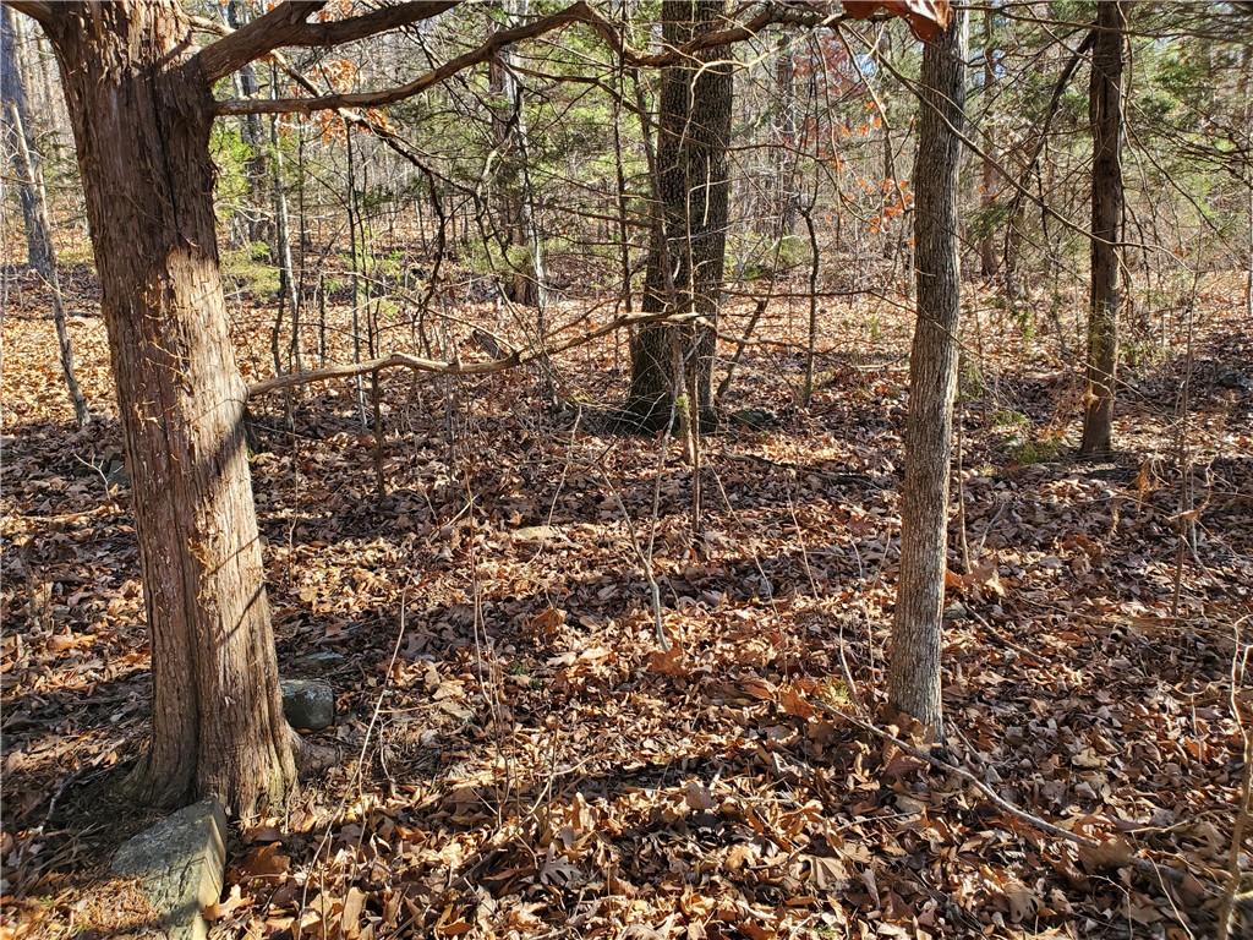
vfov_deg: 53.1
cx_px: 626
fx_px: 941
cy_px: 470
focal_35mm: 26
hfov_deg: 67.3
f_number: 2.4
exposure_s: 1/121
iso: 50
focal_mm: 4.3
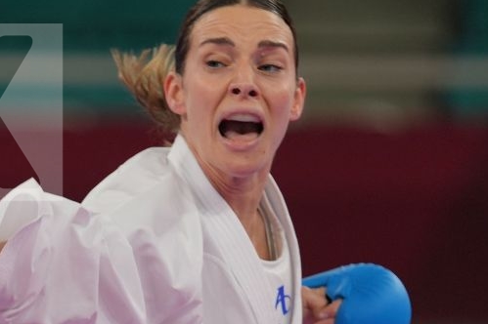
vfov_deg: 1.9
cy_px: 458
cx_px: -28
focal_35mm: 722
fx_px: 9780
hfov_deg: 2.9
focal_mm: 200
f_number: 2.8
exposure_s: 1/1000
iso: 500
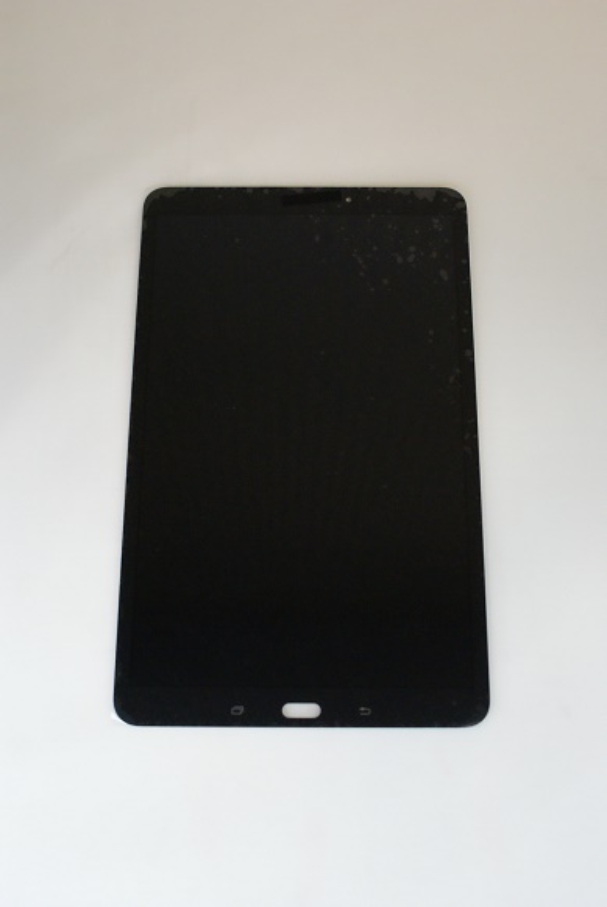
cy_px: 454
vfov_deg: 43.6
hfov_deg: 29.9
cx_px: 304
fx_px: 1135
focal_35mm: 45
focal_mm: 30
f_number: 5
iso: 1600
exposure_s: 1/160
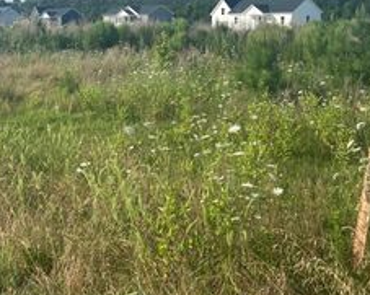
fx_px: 612
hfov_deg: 31.8
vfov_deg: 26.7
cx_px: 29
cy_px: 71
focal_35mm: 56
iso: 50
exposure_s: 1/5076
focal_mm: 5.7
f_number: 1.5
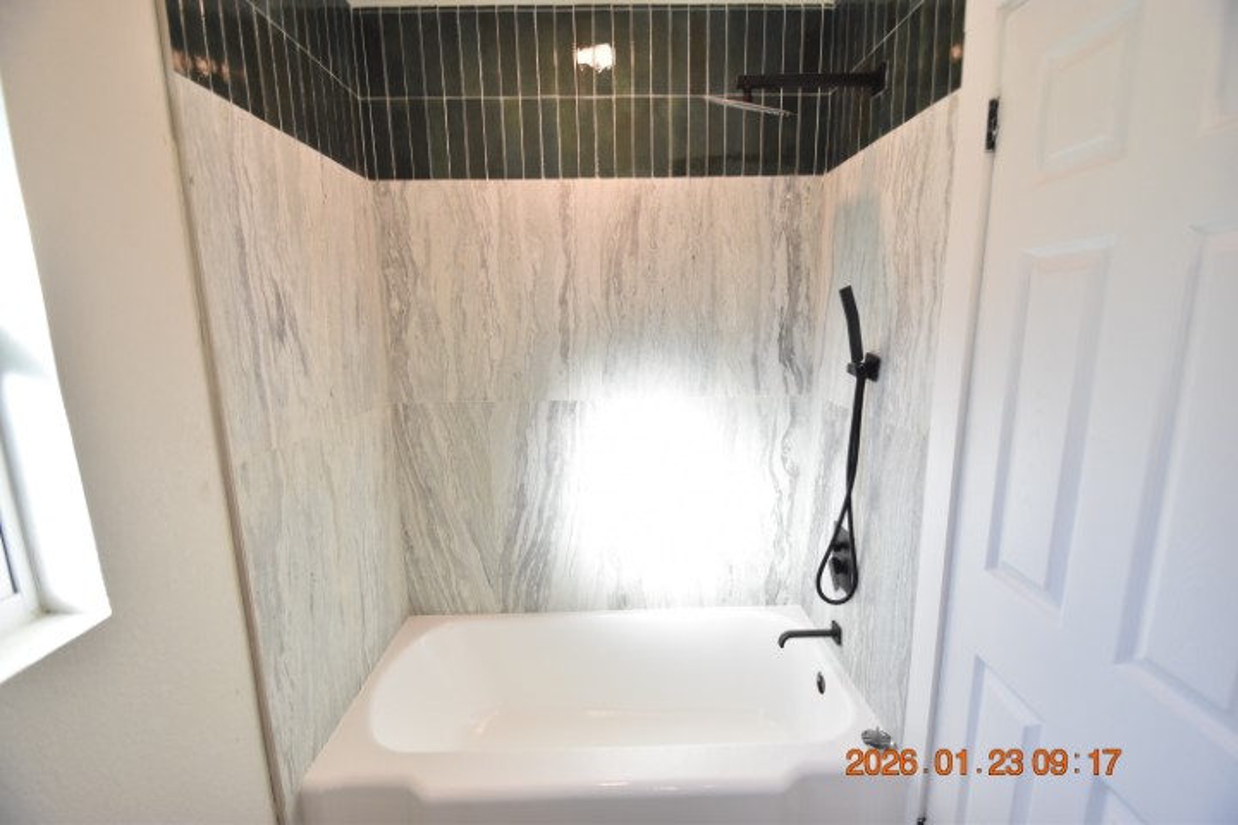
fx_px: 516
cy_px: 412
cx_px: 619
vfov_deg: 77.3
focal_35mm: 15
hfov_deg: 100.4
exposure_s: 1/250
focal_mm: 10
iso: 800
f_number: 3.5
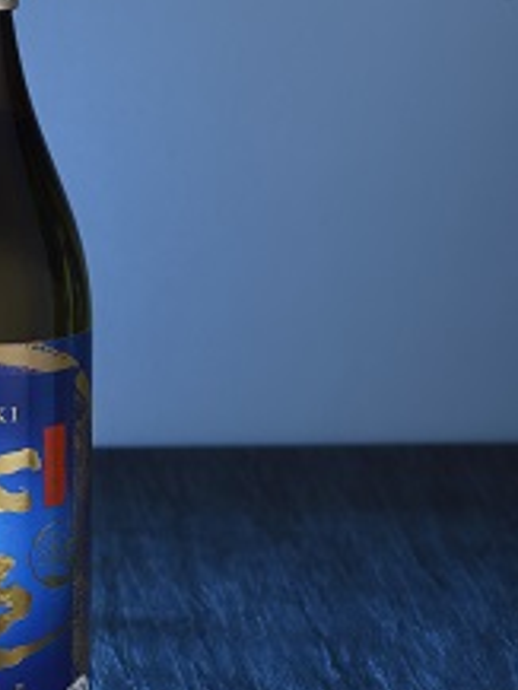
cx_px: -191
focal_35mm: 181
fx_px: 3608
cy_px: 378
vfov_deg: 10.9
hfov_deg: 8.1
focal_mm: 85
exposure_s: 1/125
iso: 64
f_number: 11
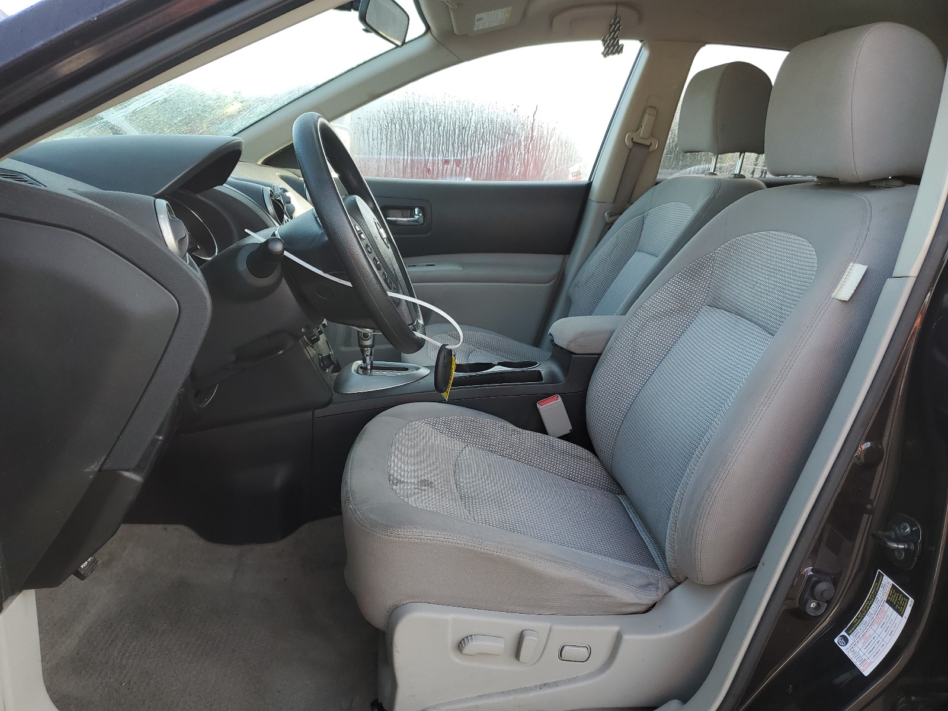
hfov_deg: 67.3
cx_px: 474
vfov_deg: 53.1
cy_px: 356
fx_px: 712
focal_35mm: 26
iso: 50
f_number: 1.5
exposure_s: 1/270
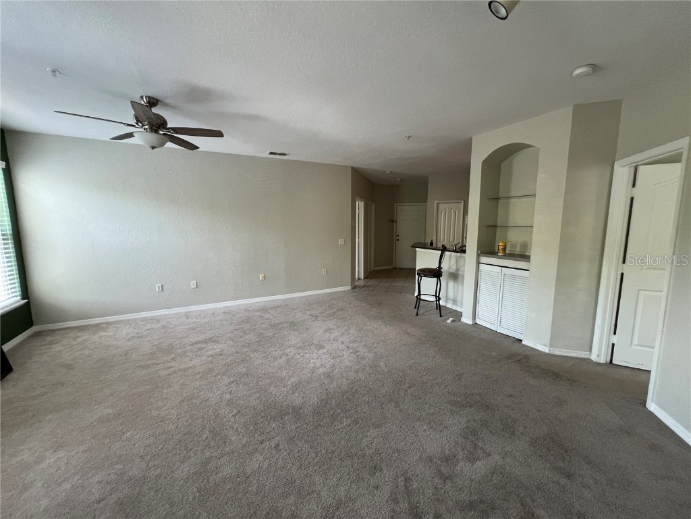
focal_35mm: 13
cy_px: 260
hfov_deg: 106.2
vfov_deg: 89.9
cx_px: 346
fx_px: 260
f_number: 1.8
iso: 160
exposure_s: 1/60
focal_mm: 1.57
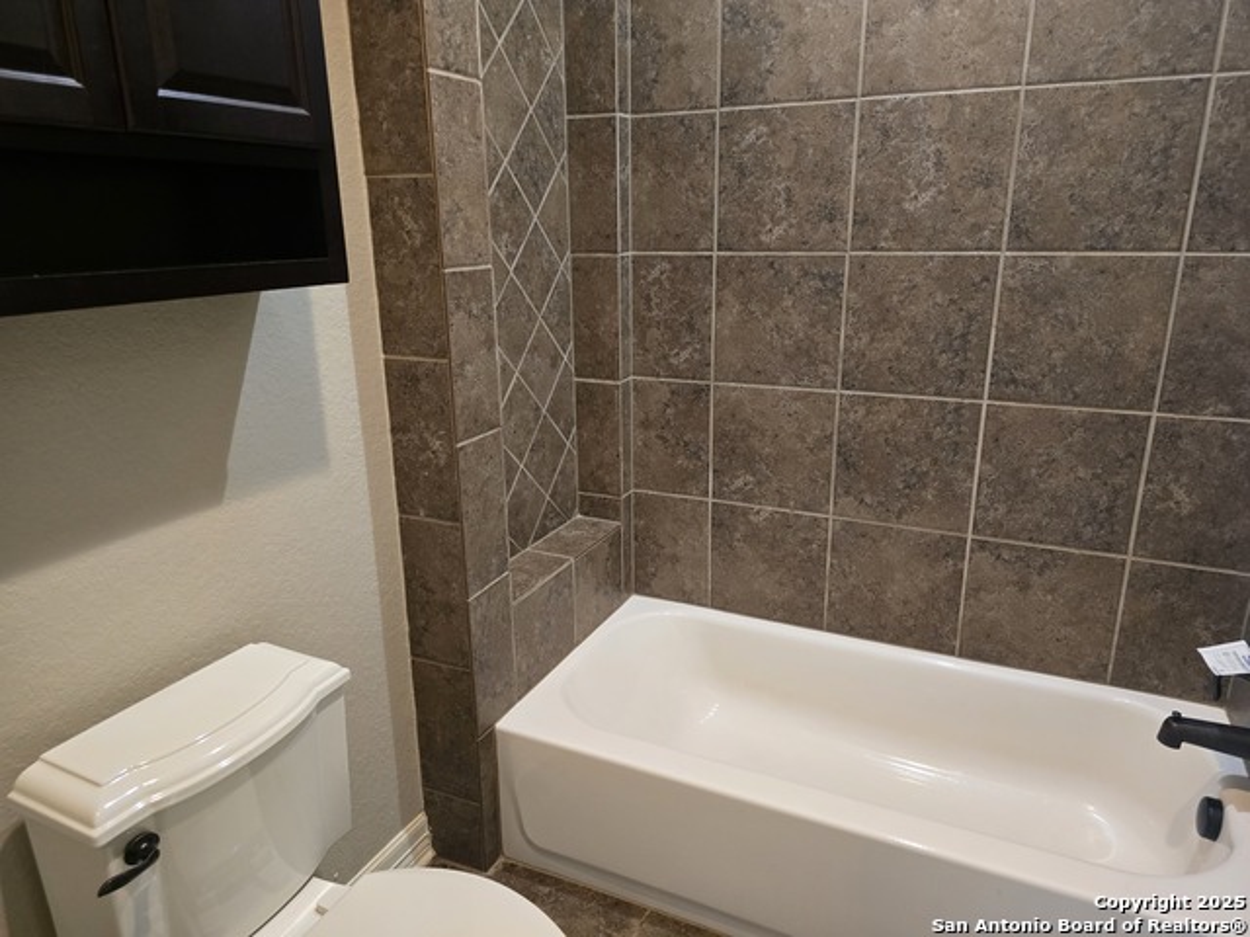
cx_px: 625
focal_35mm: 23
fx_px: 831
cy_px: 468
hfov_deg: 73.9
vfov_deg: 58.9
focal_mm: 6.3
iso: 800
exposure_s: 1/60
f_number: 1.7
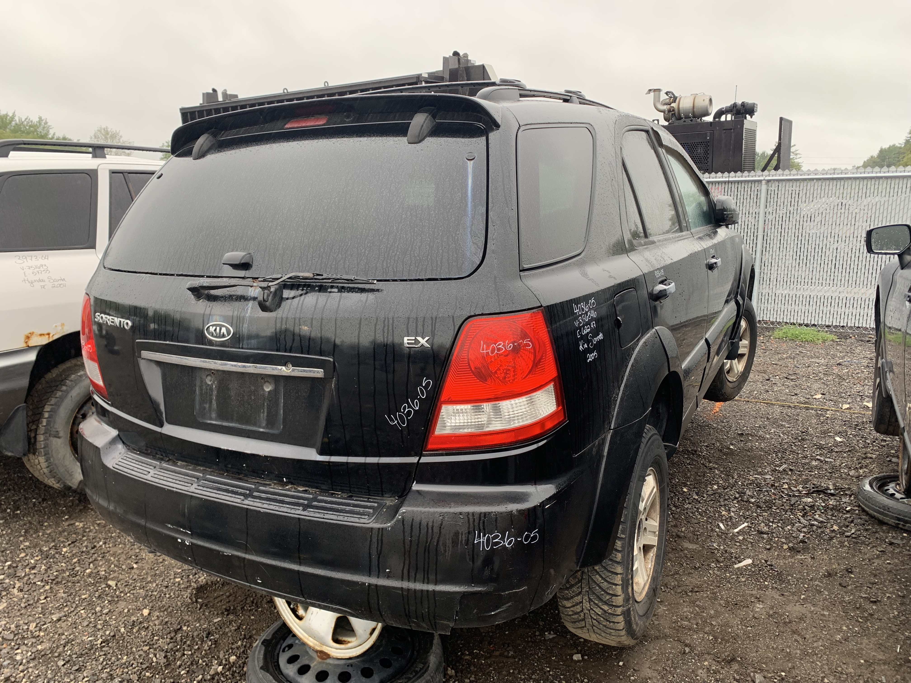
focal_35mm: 26
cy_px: 342
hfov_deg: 67.3
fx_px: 684
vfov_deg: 53.1
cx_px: 456
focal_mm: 4.25
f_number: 1.8
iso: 50
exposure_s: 1/122
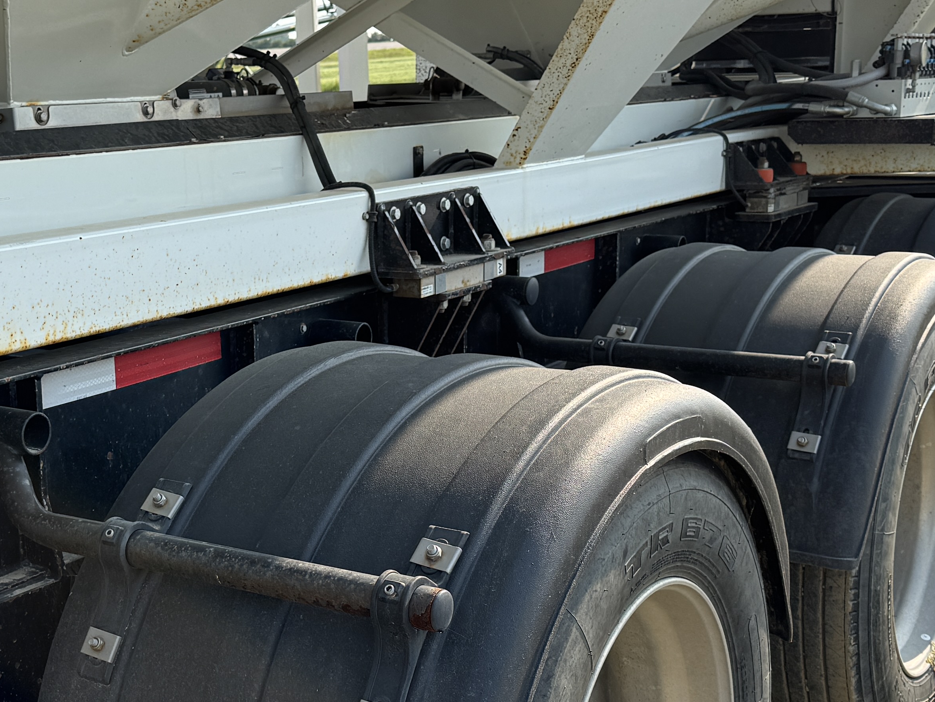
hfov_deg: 32.5
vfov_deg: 25.2
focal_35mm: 58
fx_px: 1567
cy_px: 398
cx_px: 209
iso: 80
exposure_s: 1/1767
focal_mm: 6.76
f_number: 1.78
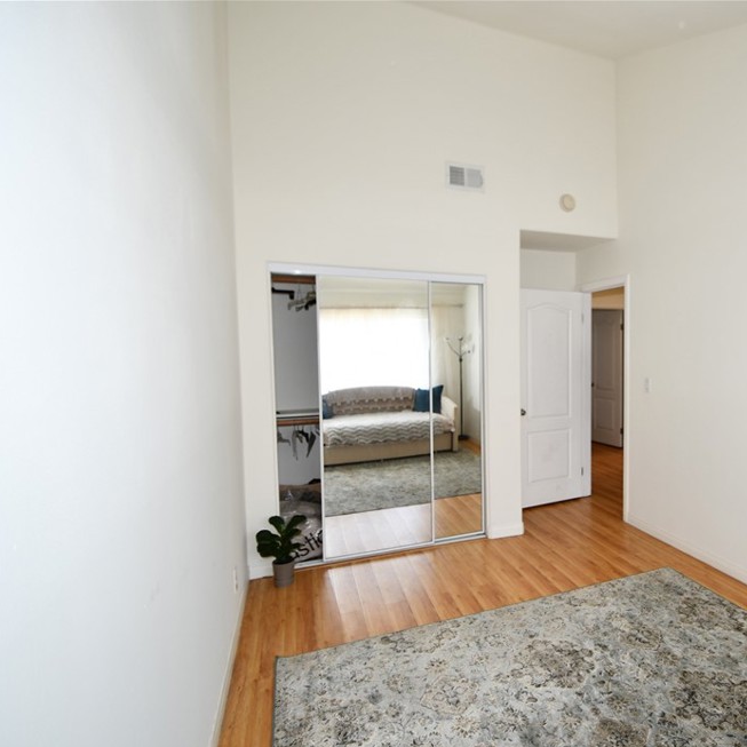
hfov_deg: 70.5
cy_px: 390
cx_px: 547
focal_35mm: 20
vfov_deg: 74.8
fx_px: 488
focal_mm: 10
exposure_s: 1/60
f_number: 4
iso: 250
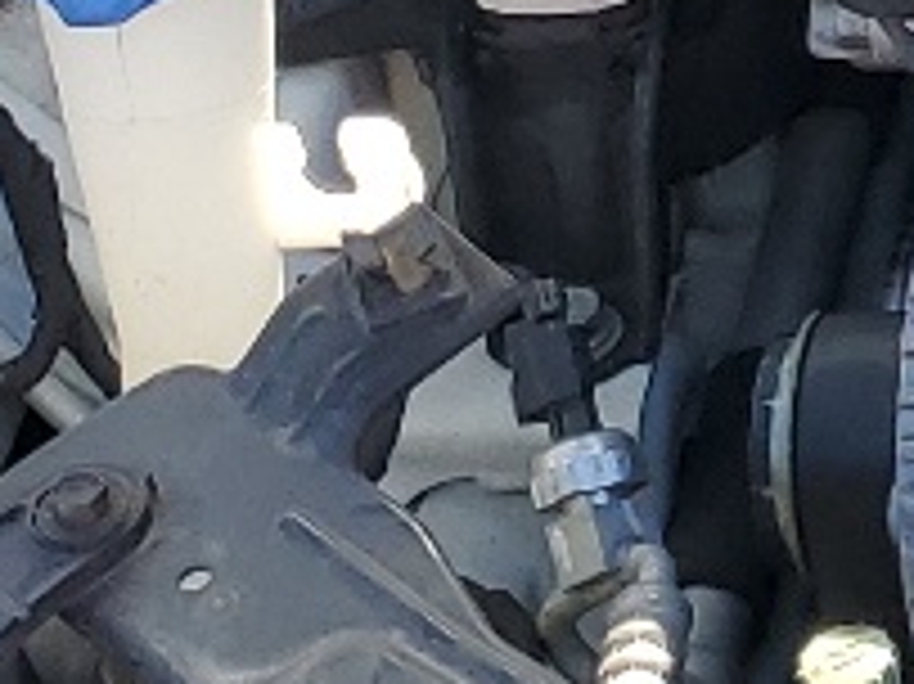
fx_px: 5410
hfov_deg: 8.5
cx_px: 2476
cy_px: -230
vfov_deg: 7.2
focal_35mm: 205
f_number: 1.5
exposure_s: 1/833
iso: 50
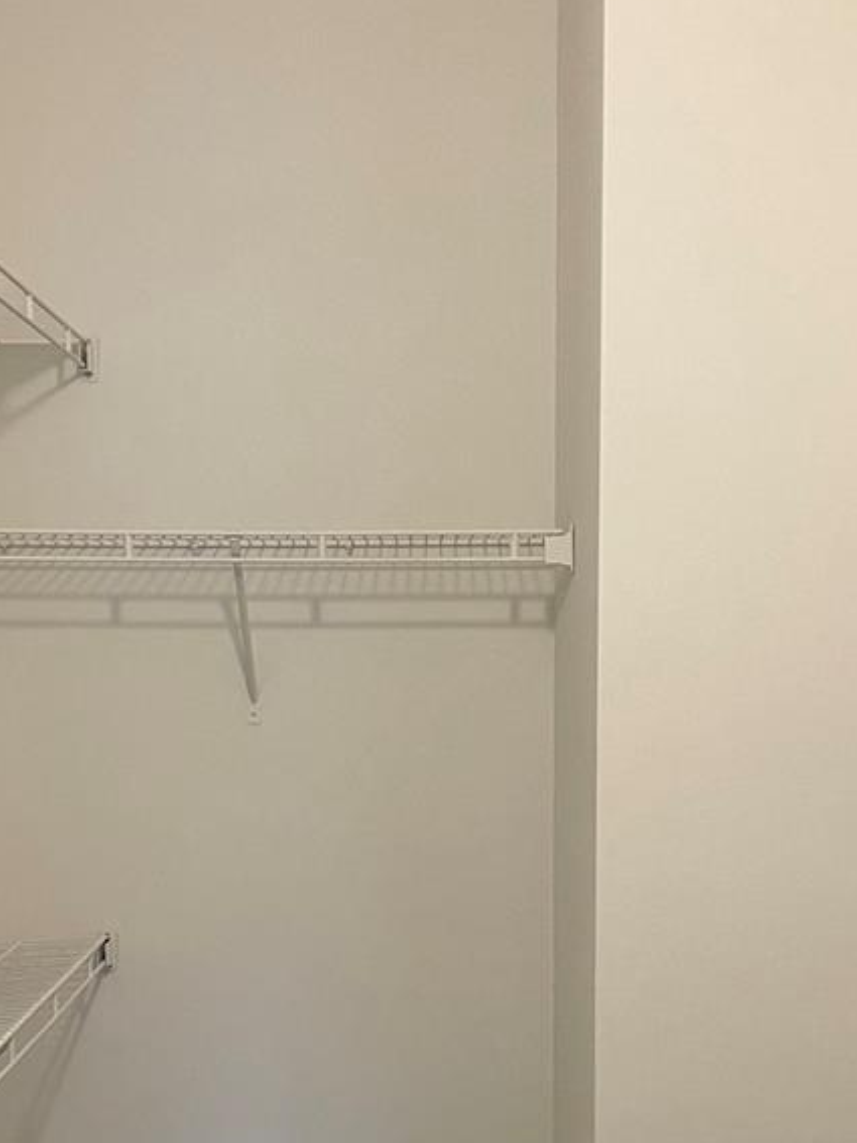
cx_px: 413
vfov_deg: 34.1
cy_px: 887
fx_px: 1816
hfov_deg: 26.5
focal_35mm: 55
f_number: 1.6
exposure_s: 1/93
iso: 125
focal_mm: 4.2
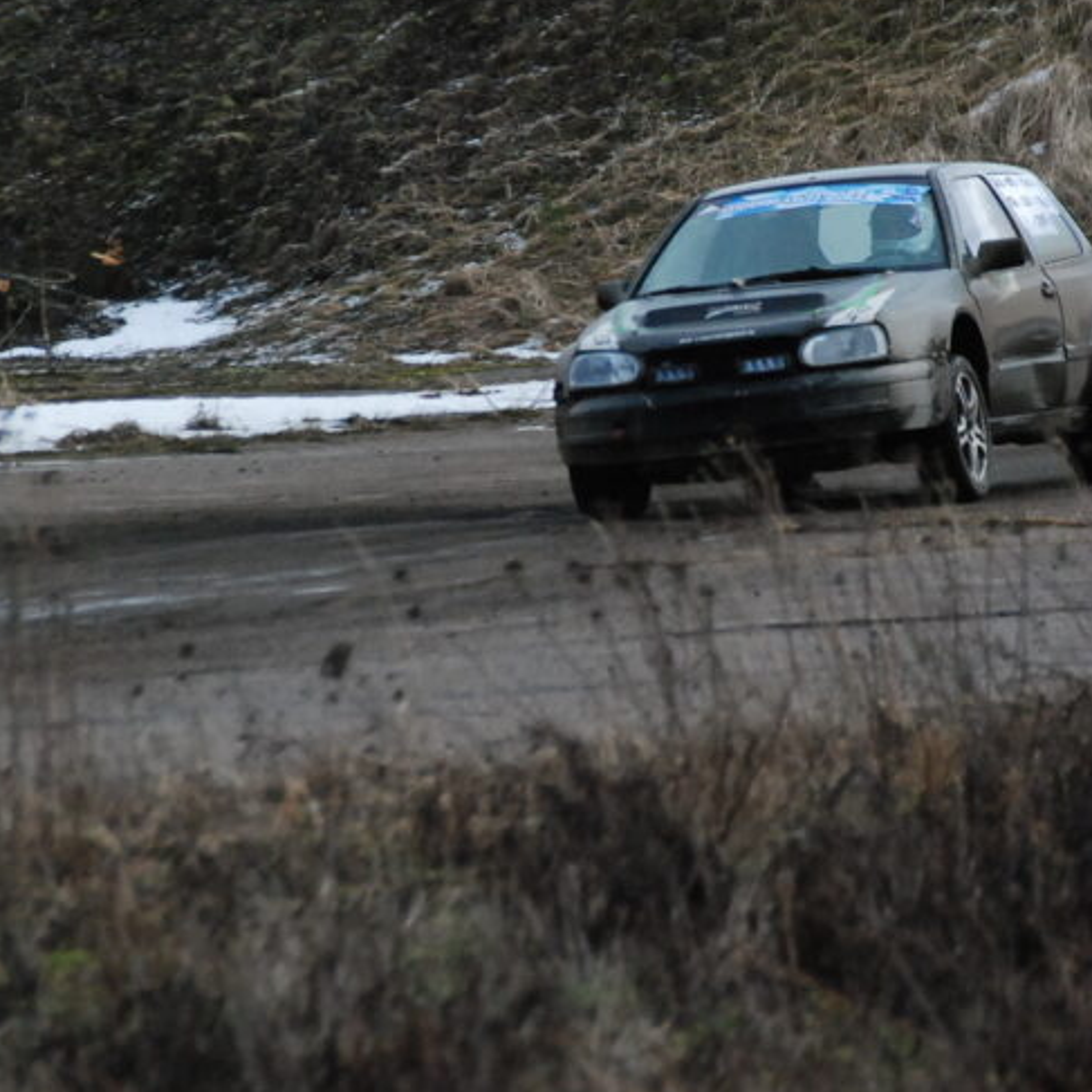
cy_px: 378
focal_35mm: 496
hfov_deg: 3.5
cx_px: 661
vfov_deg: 3.5
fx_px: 17699
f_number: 6.3
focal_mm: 185
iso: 1600
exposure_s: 1/2500
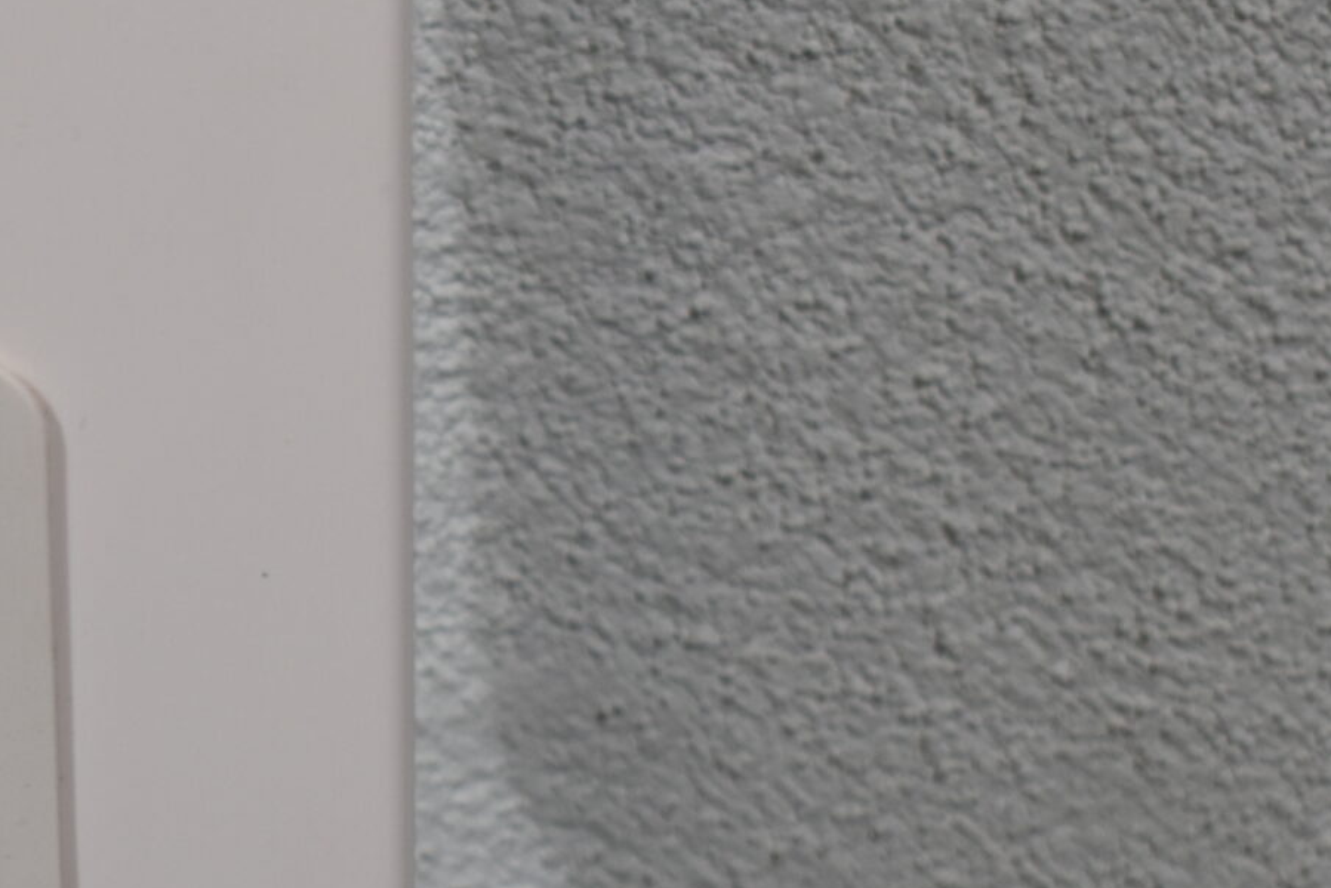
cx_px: -120
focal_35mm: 205
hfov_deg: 9.9
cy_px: 714
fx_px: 7581
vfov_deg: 6.7
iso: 360
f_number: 5.6
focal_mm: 48
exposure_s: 1/125
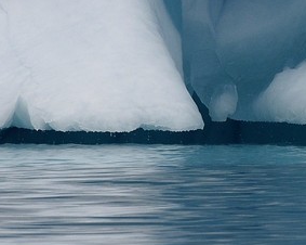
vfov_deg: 1.5
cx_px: 795
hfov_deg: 1.8
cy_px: -102
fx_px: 9611
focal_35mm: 1062
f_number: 7.1
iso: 800
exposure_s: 1/400
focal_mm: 200
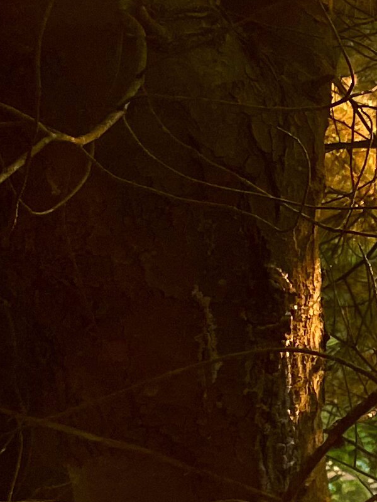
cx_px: 885
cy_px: 166
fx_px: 1902
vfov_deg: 15.0
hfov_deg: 10.0
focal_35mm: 131
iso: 32
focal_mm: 4.2
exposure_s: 1/415
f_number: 1.6
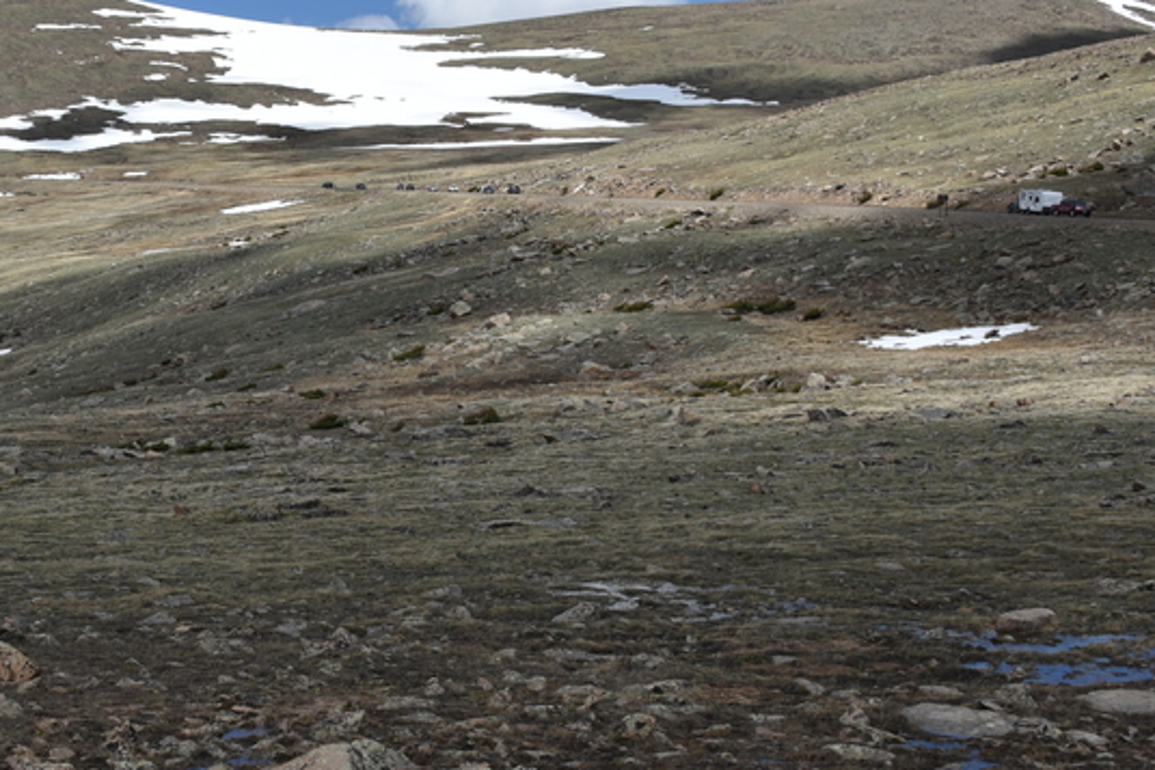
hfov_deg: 29.6
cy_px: 339
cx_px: 285
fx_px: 2150
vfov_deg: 20.3
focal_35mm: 67
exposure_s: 1/400
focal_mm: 28
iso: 100
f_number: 10
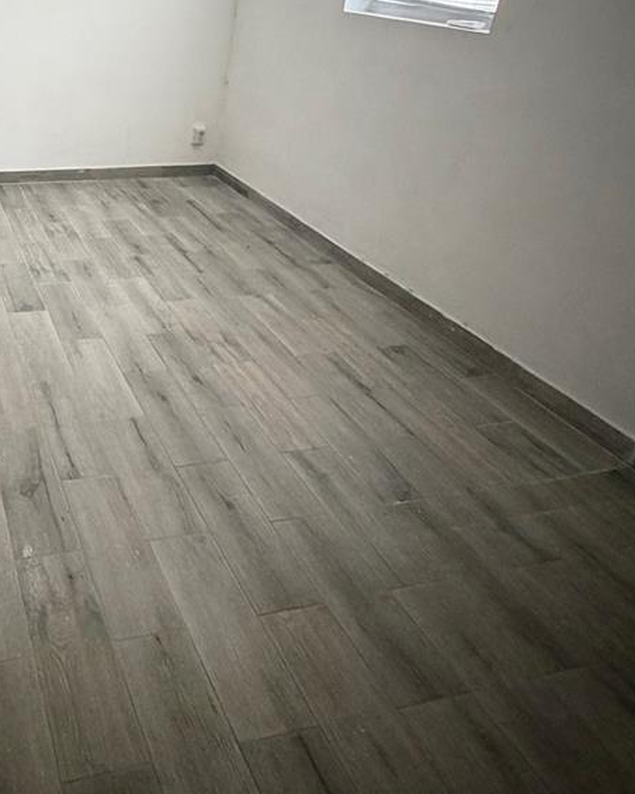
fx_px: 681
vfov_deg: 58.3
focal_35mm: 29
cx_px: 41
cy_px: 232
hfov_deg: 44.5
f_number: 2.2
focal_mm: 2.22
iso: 320
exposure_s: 1/60
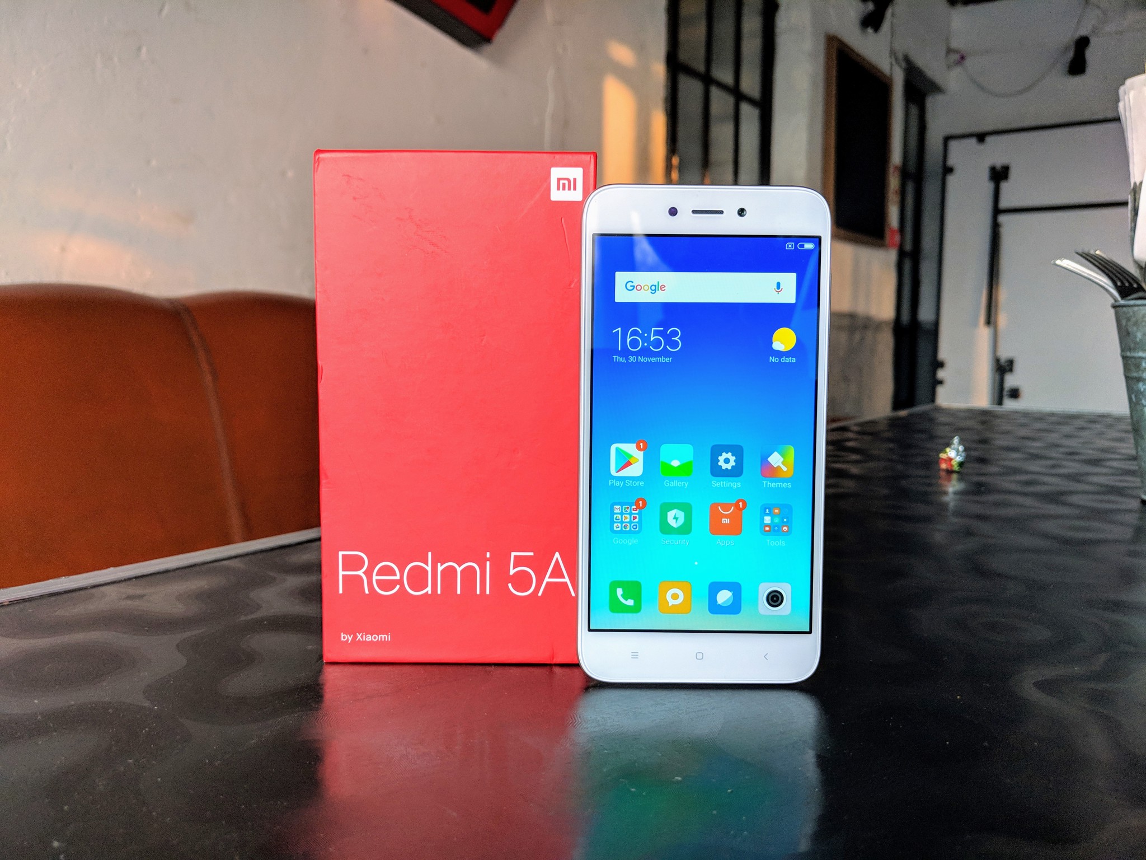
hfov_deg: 65.3
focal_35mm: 27
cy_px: 430
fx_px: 894
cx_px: 573
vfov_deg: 51.4
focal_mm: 4.44
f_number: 1.8
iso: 142
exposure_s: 1/100
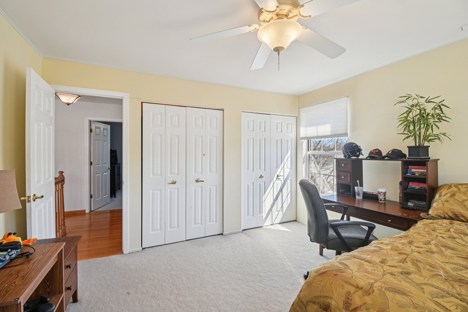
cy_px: 156
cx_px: 234
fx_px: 195
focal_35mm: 15
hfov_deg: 100.4
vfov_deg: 77.3
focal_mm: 10
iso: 100
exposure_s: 1/60
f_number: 8
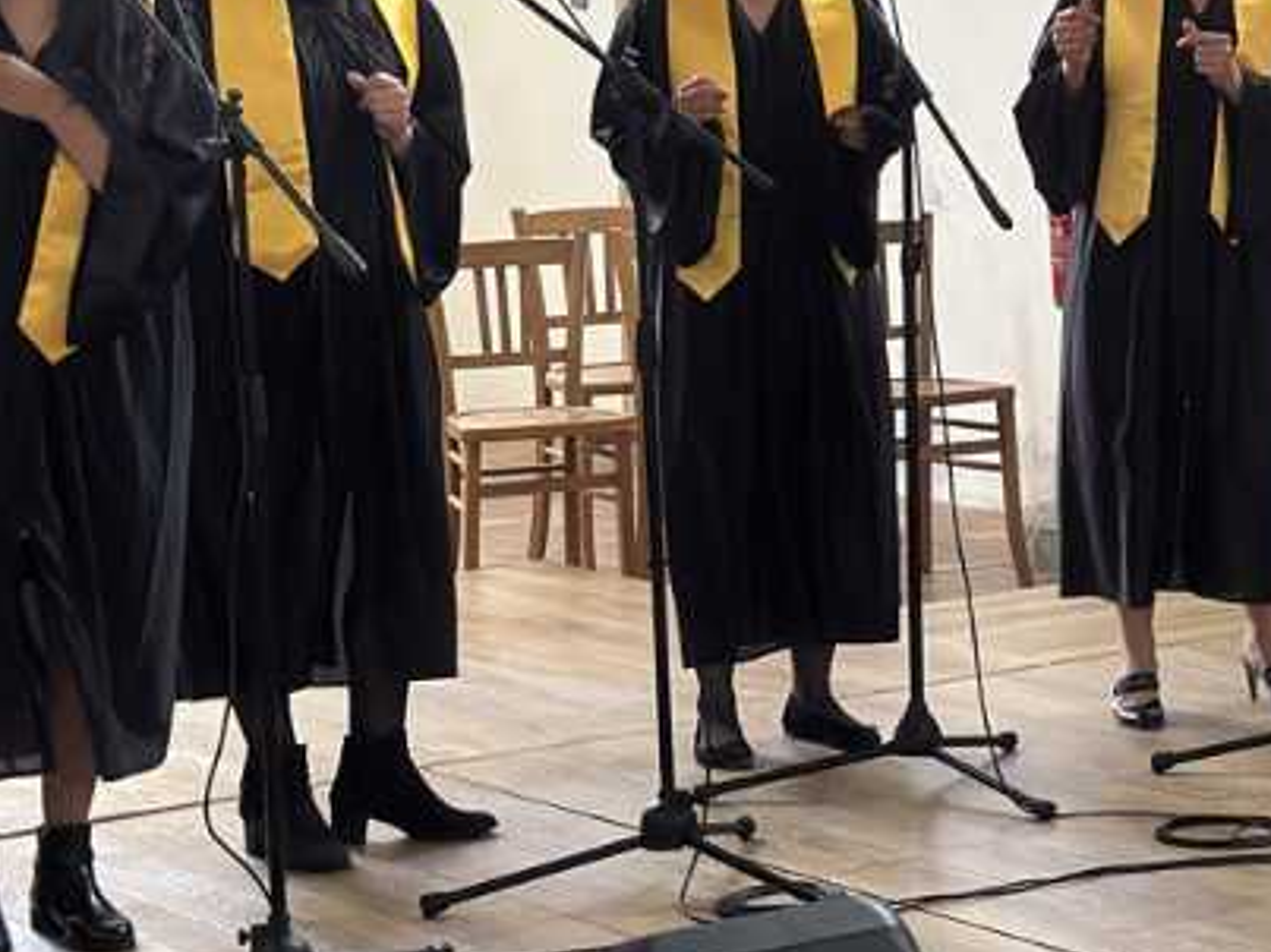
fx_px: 4478
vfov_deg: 12.0
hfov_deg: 15.7
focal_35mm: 122
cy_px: 63
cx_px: 1403
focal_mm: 6.9
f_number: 1.8
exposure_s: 1/60
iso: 320
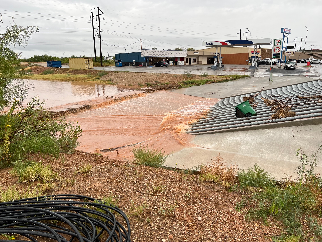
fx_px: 242
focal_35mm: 26
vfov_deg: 53.1
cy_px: 121
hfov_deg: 67.3
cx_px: 161
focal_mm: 5.7
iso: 50
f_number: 1.5
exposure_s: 1/594
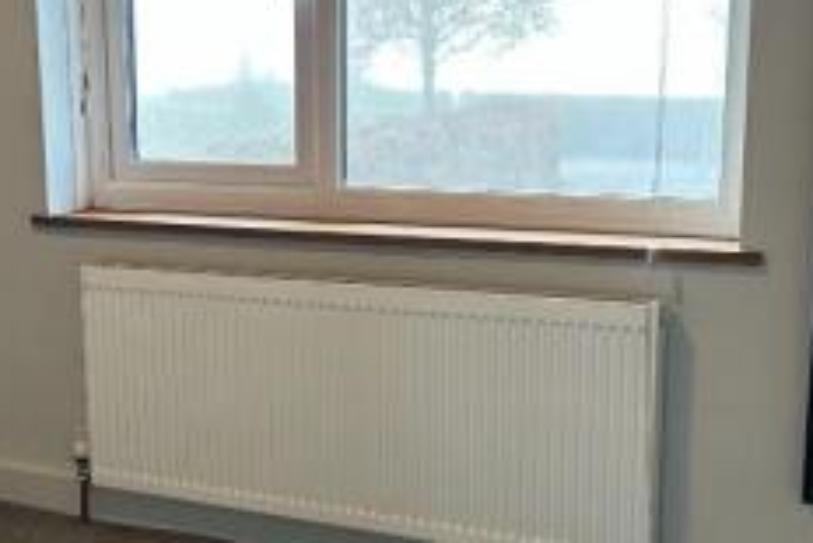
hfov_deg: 28.7
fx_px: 1537
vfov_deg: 20.0
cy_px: 356
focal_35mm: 68
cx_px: 107
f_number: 1.5
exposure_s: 1/121
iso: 125
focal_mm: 5.7
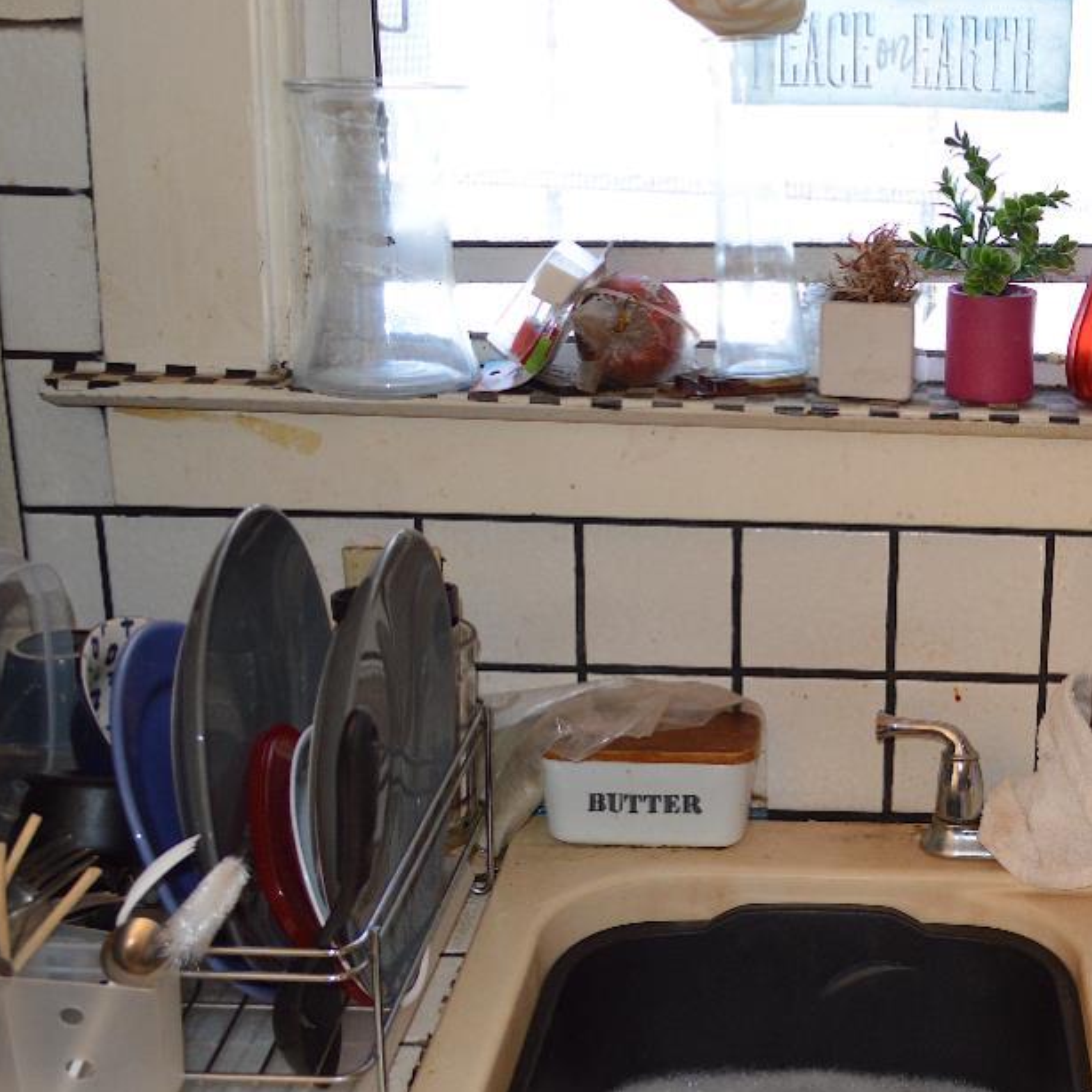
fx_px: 1999
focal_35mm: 56
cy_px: 593
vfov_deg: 30.5
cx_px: 1064
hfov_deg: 28.8
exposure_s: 1/60
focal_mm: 18
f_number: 4
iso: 400
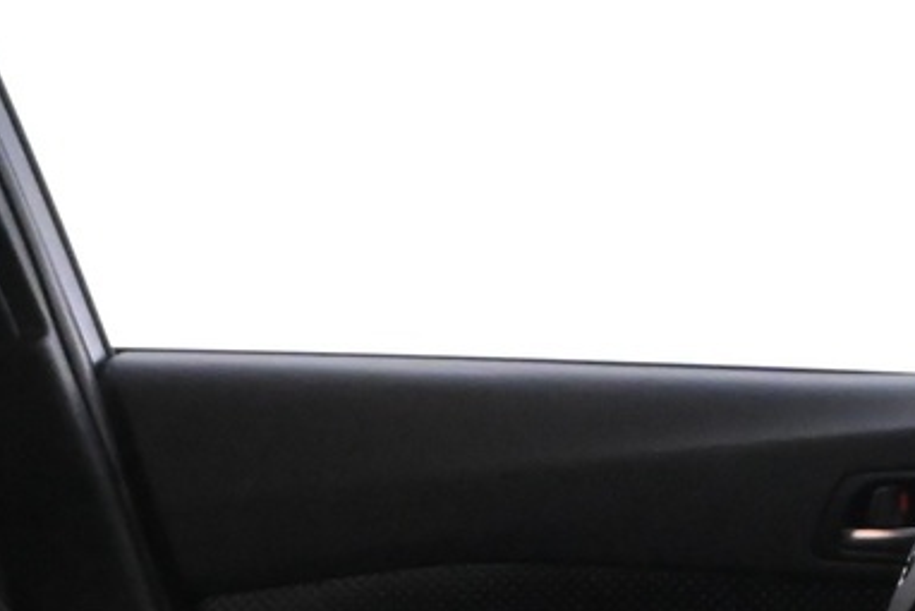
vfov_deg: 10.2
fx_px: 3154
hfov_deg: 16.3
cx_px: 127
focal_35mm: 124
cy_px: 1253
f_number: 5.6
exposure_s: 1/50
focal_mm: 19.5
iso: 6400
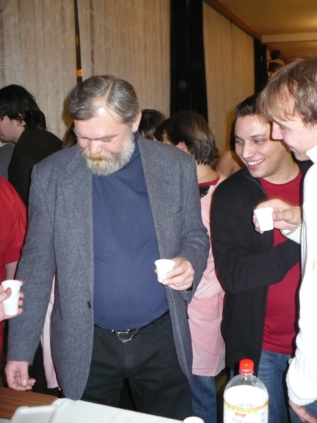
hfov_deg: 34.3
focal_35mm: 42
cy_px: 212
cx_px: 158
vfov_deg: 44.8
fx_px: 513
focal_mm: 7
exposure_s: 1/30
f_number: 2.9
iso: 250
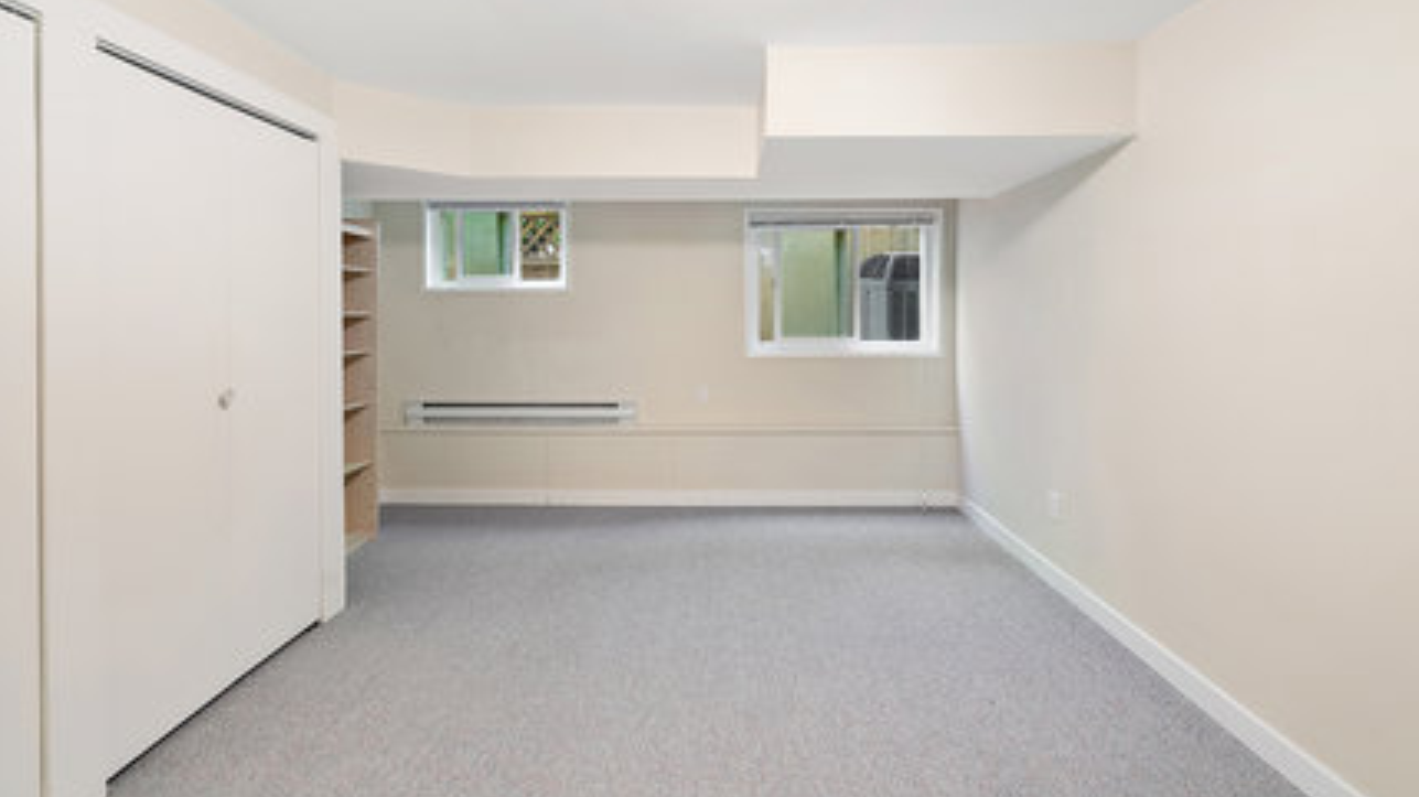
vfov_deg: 63.5
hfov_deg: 95.9
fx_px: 639
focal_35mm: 17
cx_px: 713
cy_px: 334
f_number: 7.1
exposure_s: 1/1.25
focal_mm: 16
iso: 400
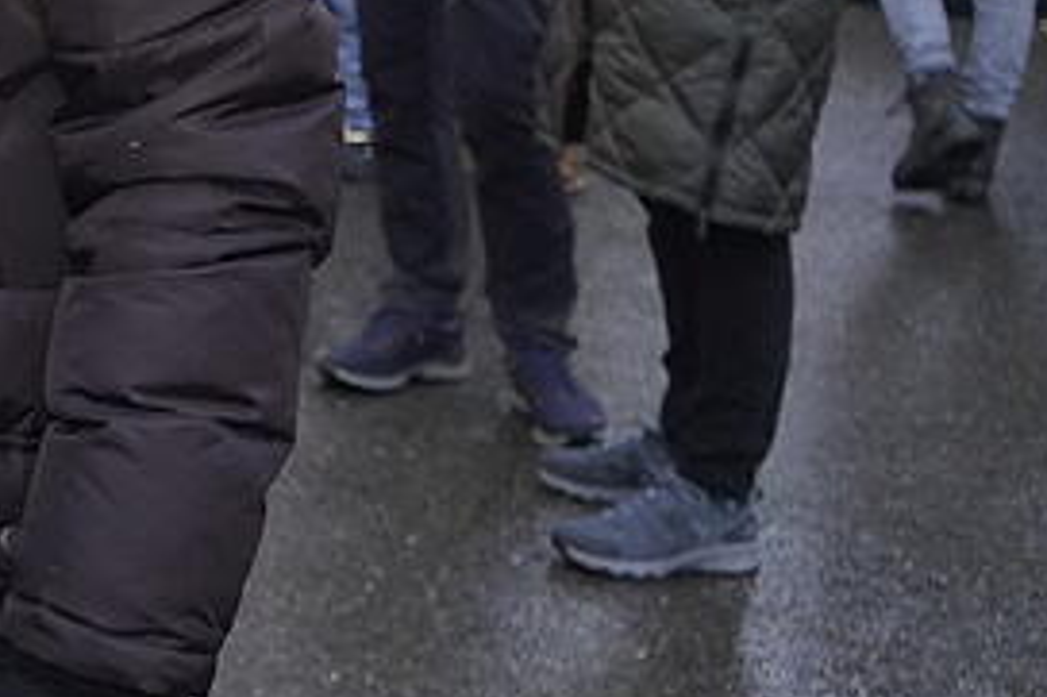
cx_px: -699
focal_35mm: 100
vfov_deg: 13.2
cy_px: -202
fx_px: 2906
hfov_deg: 17.5
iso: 4000
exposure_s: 1/160
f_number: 4
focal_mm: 29
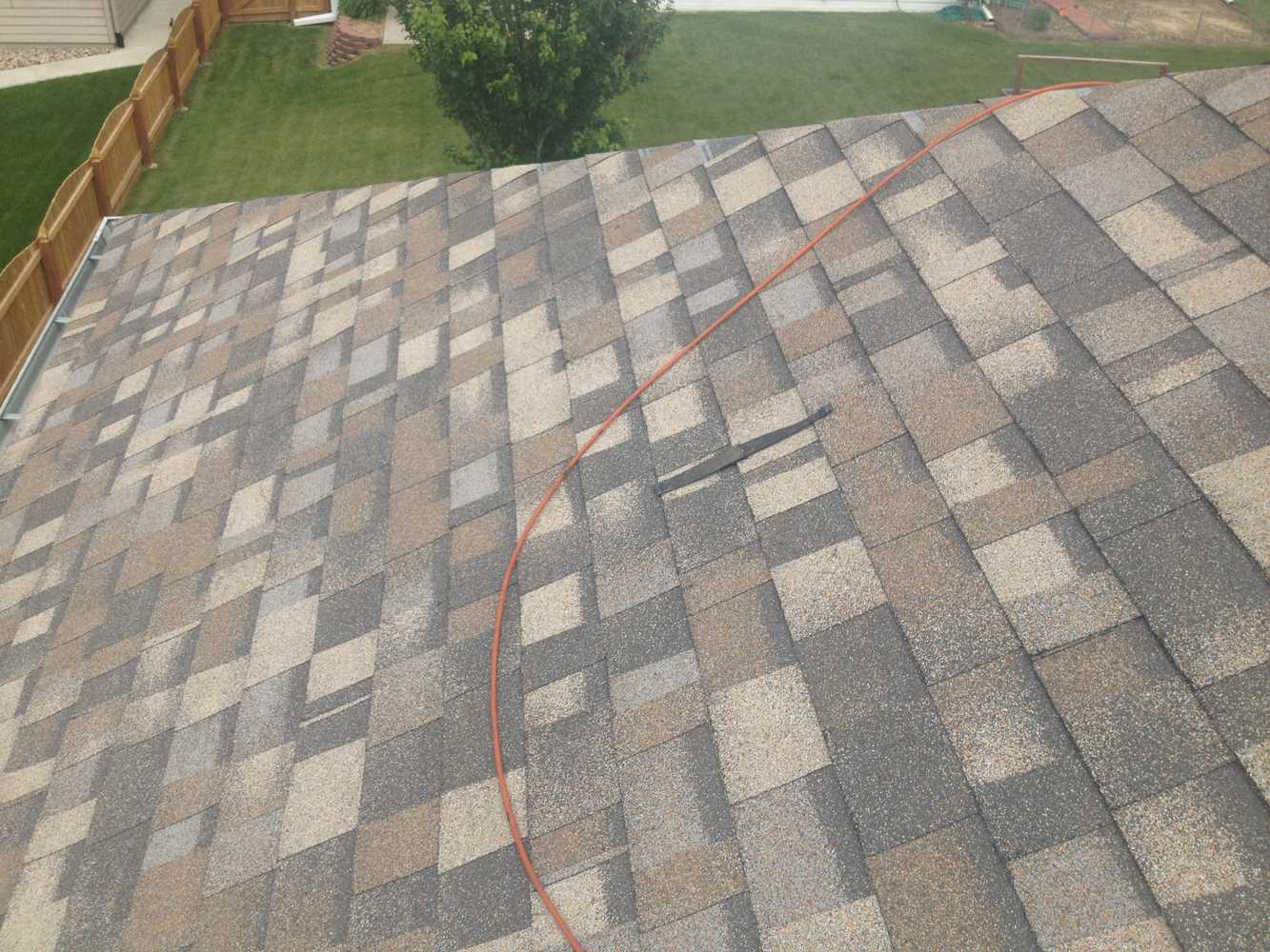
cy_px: 476
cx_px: 635
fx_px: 1284
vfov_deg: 40.7
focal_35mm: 35
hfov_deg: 52.6
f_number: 2.4
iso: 50
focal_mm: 4.28
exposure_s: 1/1416
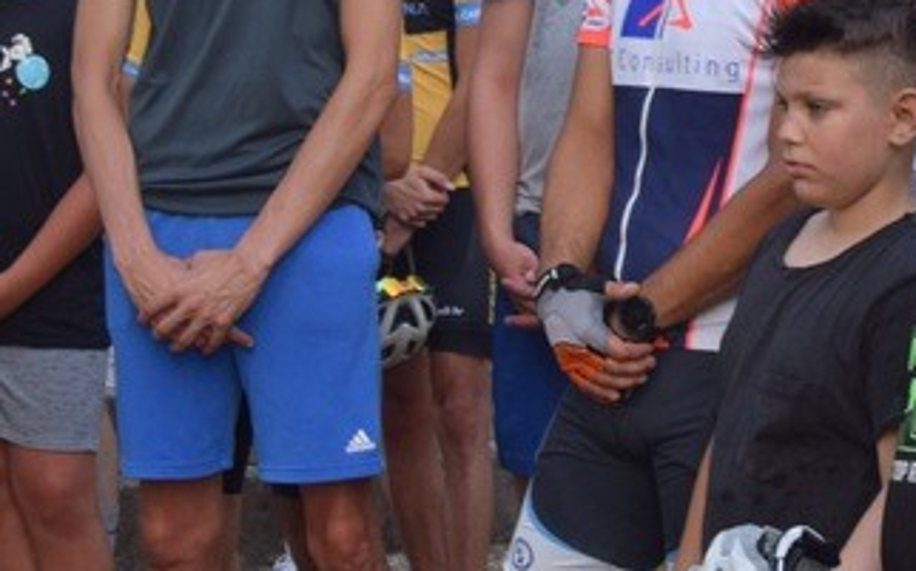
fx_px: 3394
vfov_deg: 9.6
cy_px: 229
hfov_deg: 15.3
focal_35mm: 136
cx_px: 725
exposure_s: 1/160
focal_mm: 28
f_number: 6.3
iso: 400
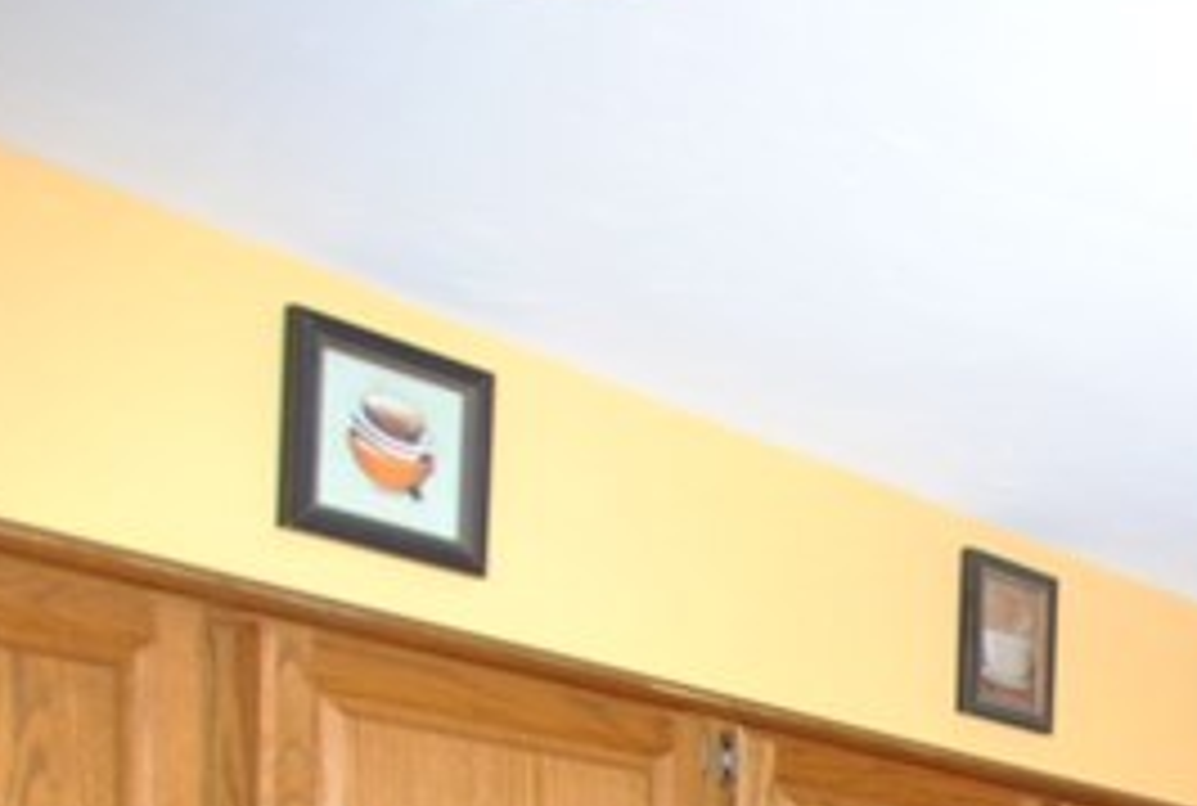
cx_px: 1611
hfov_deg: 26.9
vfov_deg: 19.5
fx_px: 2034
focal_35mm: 61
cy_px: 1216
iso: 200
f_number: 4
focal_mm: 10
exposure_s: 1/60
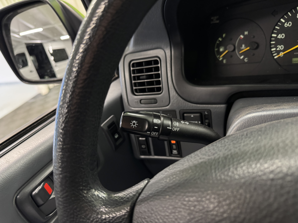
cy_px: 112
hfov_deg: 71.6
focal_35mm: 24
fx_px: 207
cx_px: 149
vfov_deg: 56.8
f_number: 1.78
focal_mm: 6.76
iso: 500
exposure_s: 1/50
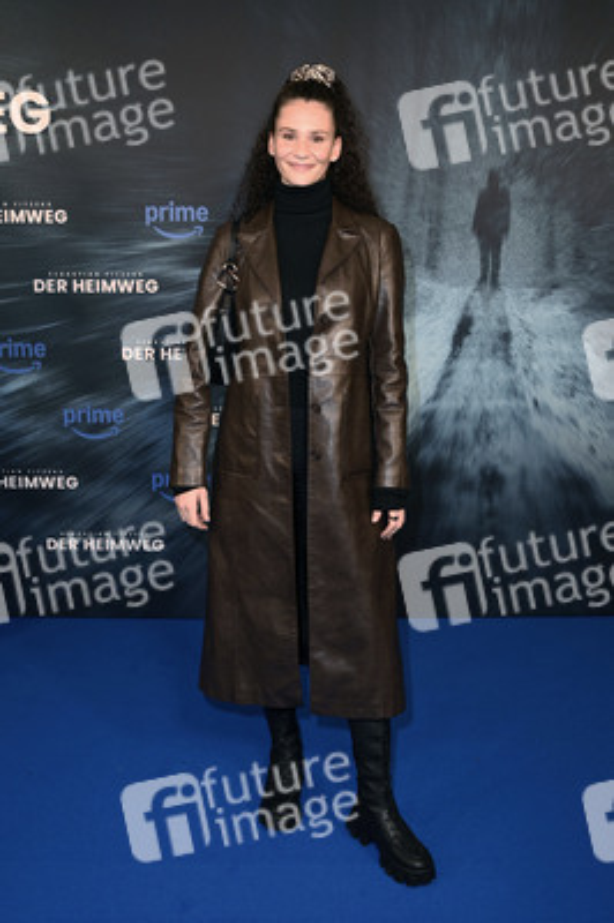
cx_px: 307
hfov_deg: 41.0
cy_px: 462
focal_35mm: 32
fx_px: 820
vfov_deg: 58.8
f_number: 5.6
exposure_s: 1/250
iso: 1600
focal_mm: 32
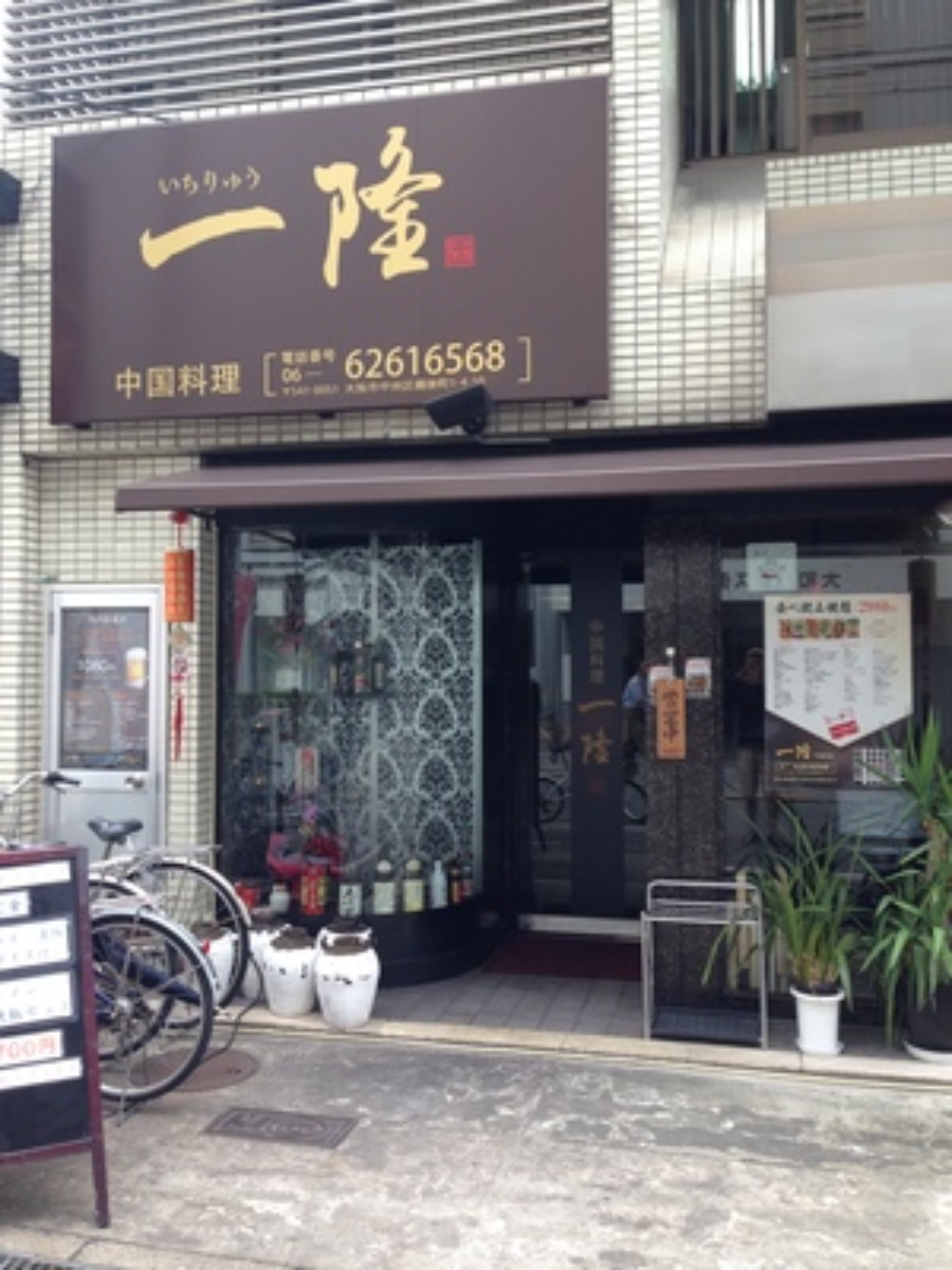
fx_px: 1210
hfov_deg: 42.9
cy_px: 635
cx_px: 476
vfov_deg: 55.4
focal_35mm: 33
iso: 50
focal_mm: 4.12
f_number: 2.4
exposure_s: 1/151
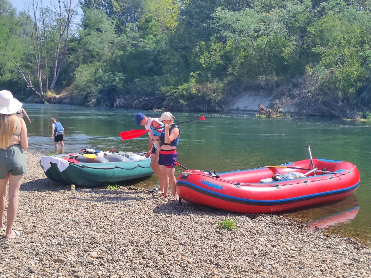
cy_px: 139
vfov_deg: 54.8
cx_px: 186
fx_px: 268
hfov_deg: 69.4
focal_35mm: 25
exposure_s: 1/586
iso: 50
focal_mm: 4.7
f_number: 1.79
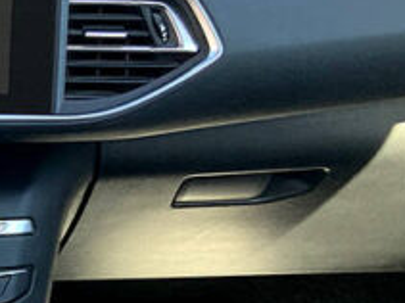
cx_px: -230
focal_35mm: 110
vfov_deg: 13.3
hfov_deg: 16.1
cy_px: 274
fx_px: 1286
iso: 50
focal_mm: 3
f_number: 1.8
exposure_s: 1/122
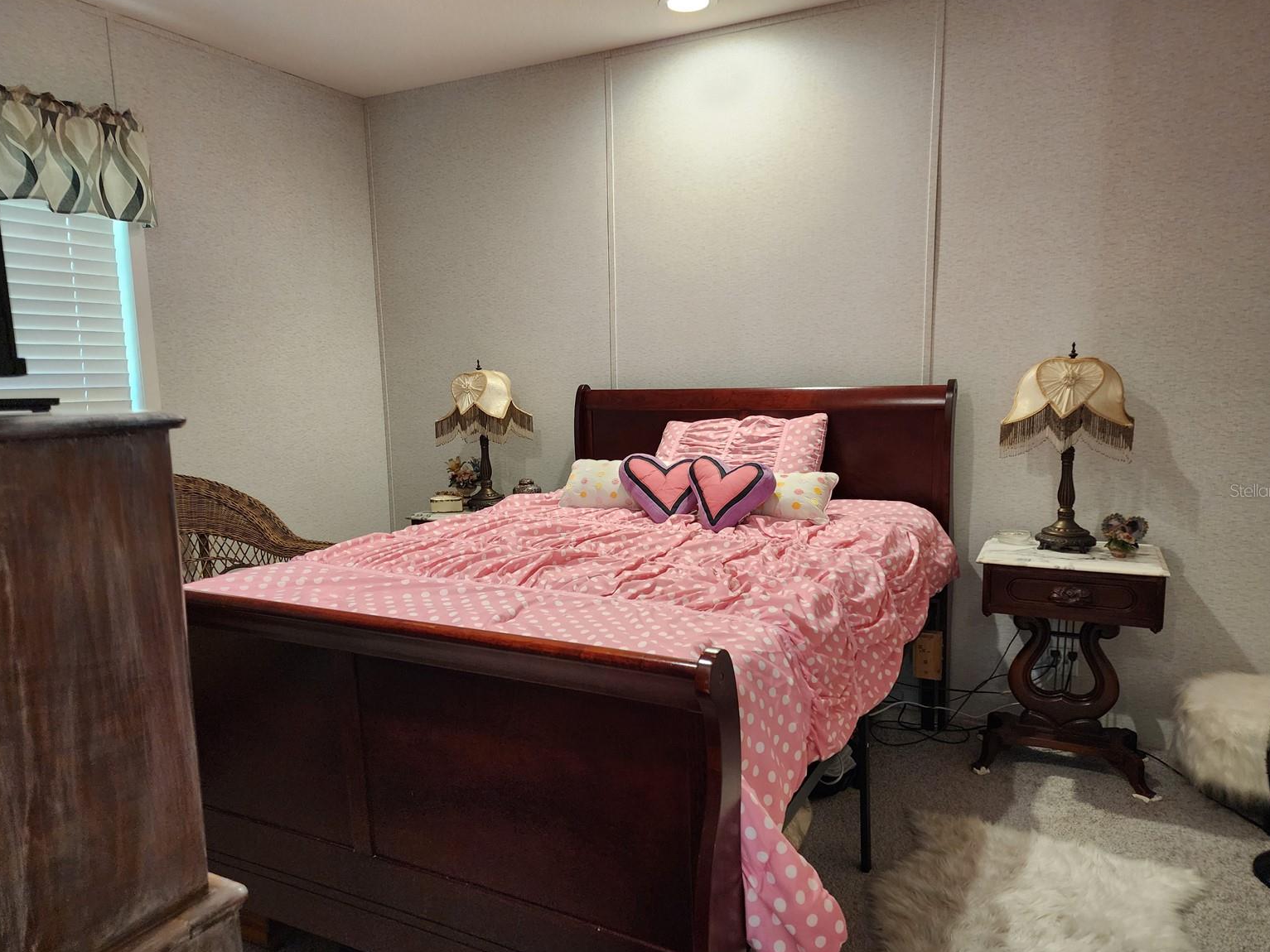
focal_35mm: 24
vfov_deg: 56.8
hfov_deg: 71.6
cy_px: 490
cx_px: 645
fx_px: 881
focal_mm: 6.4
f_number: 1.8
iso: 320
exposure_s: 1/120
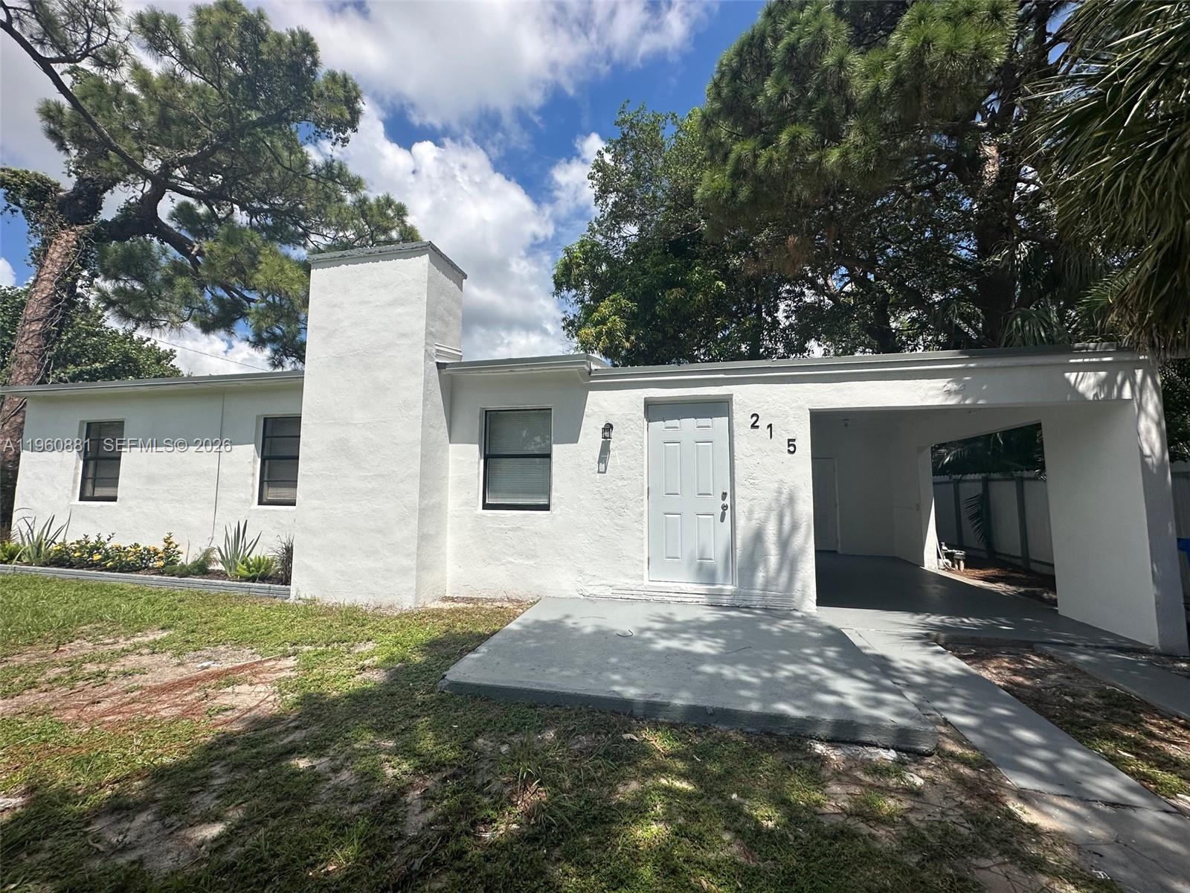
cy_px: 446
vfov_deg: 85.7
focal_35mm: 14
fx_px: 481
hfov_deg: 102.1
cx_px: 595
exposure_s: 1/4831
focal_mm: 2.22
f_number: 2.2
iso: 50
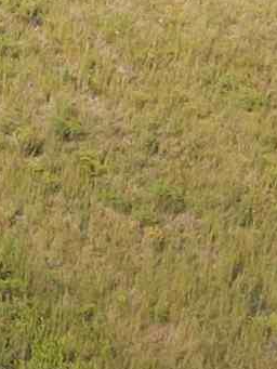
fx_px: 2303
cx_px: -734
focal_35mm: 216
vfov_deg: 9.1
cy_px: 13
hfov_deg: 6.0
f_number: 2.8
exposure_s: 1/350
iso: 100
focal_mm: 4.5
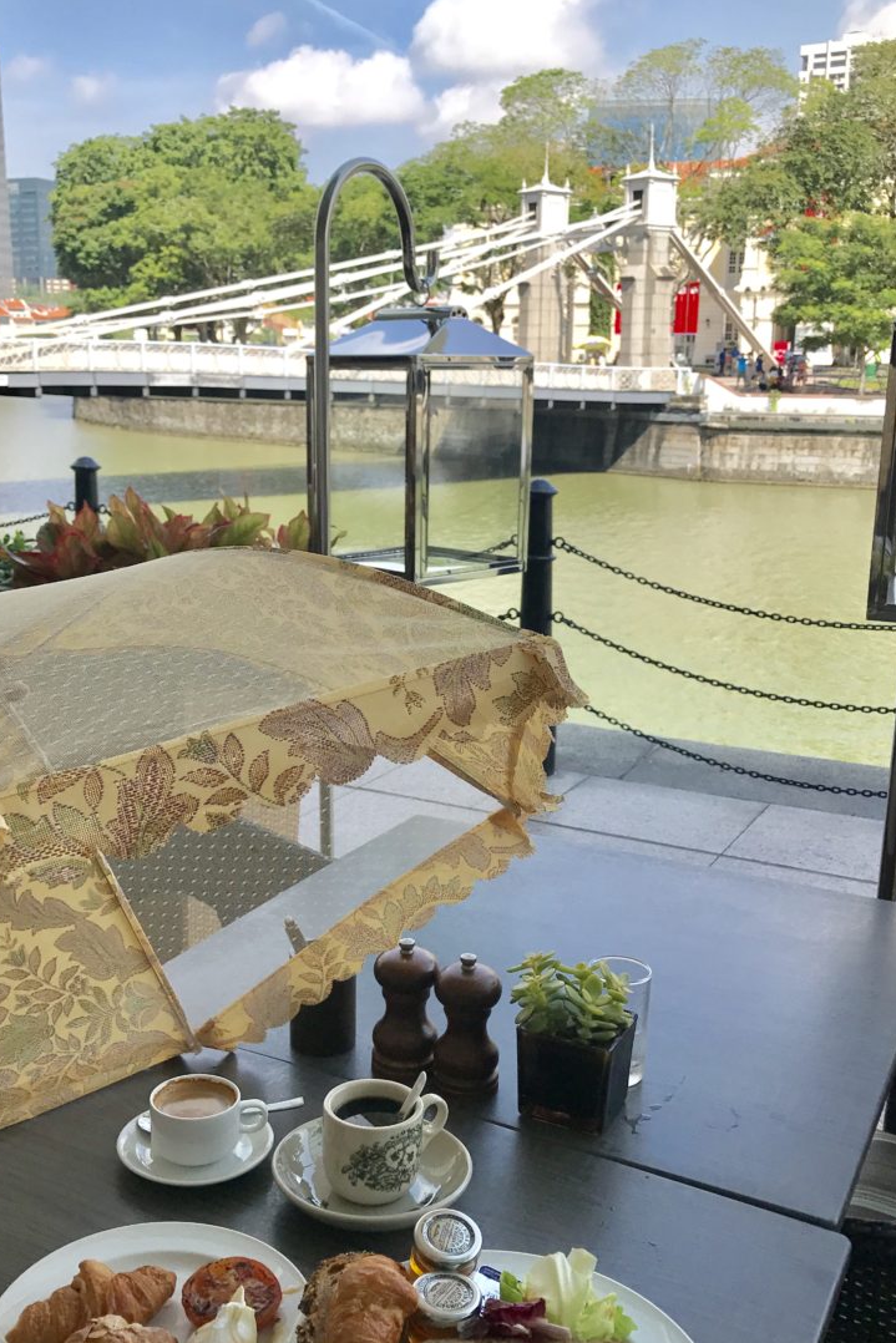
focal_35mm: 36
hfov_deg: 36.8
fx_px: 1343
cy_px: 708
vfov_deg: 53.1
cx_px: 388
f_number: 1.8
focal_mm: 3.99
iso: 20
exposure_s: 1/1277
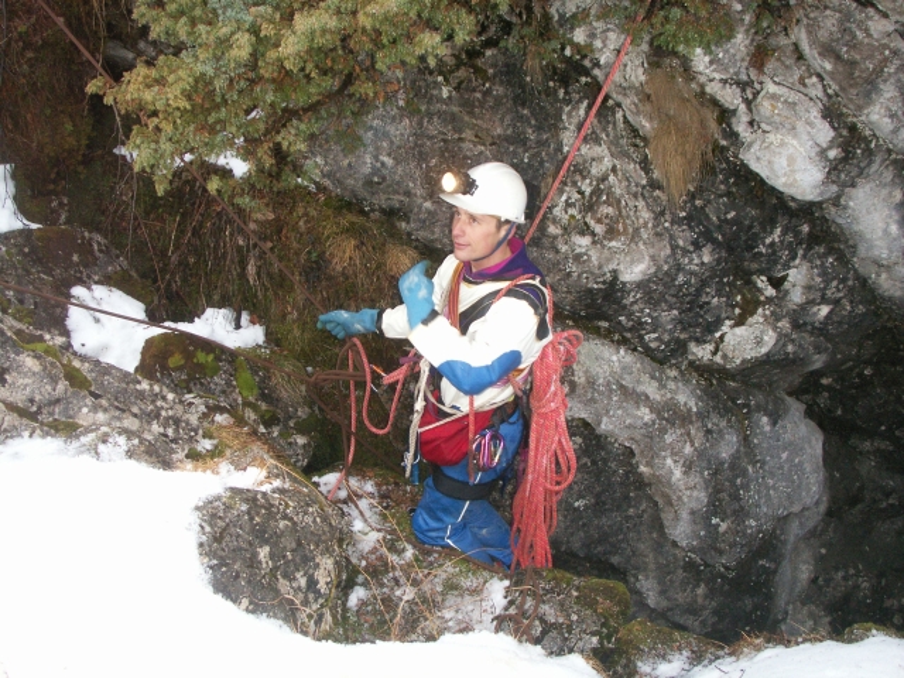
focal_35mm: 37
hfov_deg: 50.1
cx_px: 452
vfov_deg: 38.7
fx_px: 966
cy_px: 339
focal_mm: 7.7
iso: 160
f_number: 3.5
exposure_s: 1/60
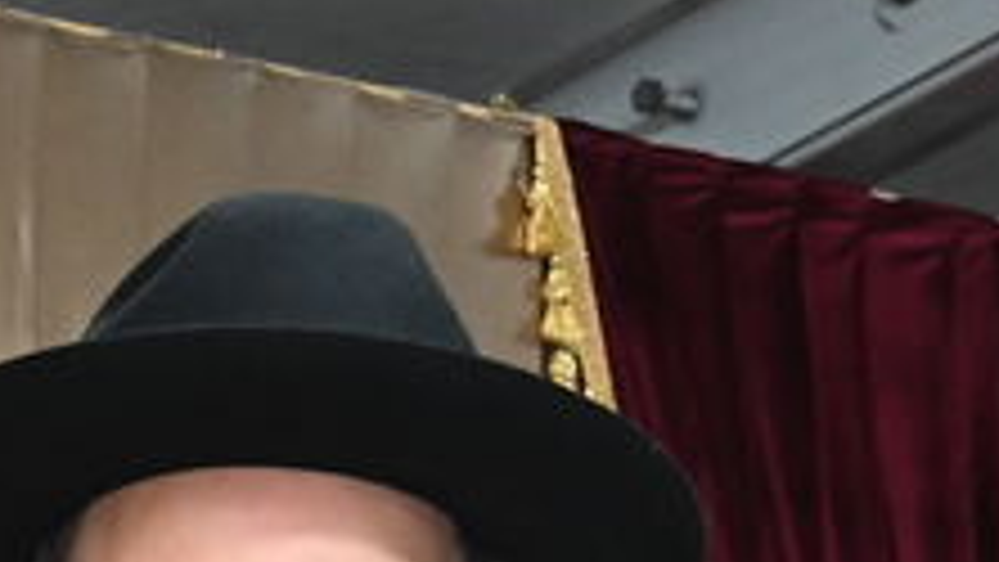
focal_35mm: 317
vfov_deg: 3.7
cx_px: -832
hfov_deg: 6.6
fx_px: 8399
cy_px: 1650
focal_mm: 48
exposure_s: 1/160
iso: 2500
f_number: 9
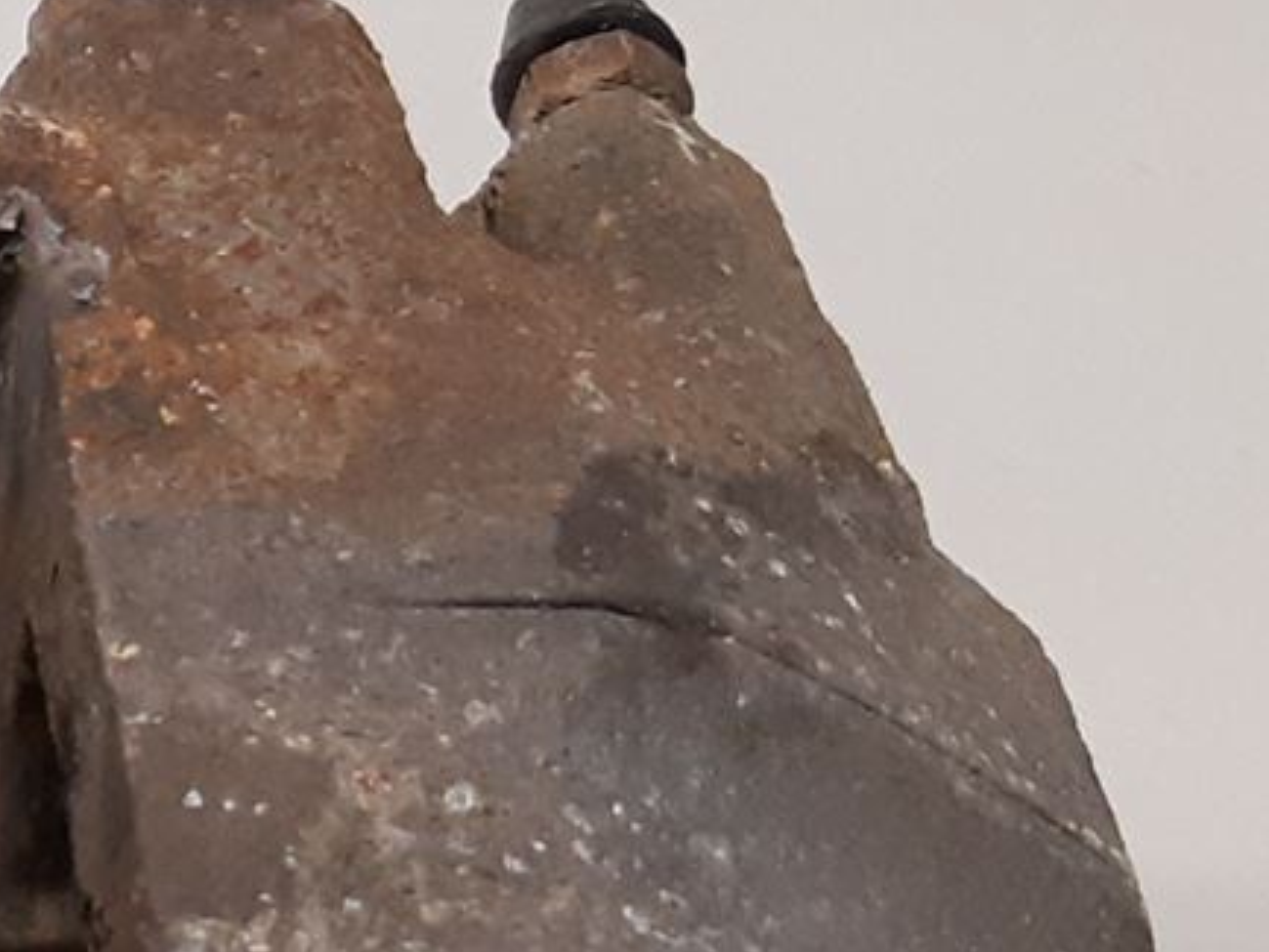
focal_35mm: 123
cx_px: -1248
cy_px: 1052
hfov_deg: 13.7
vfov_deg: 11.9
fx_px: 4510
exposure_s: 1/50
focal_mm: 3.93
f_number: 1.7
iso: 200
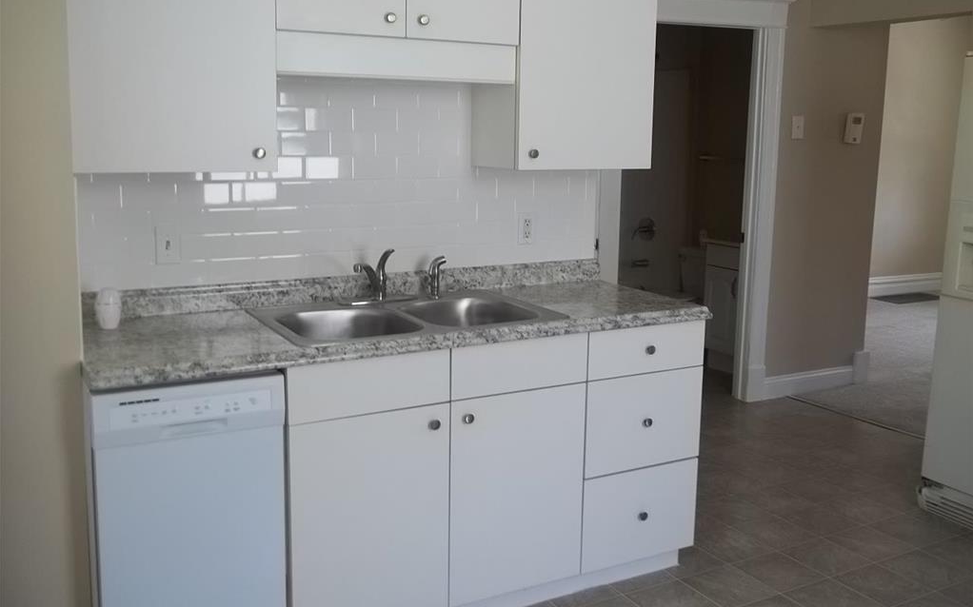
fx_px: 901
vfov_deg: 37.2
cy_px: 272
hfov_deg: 56.7
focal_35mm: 34
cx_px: 486
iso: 64
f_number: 2.9
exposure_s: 1/40
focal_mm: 5.7
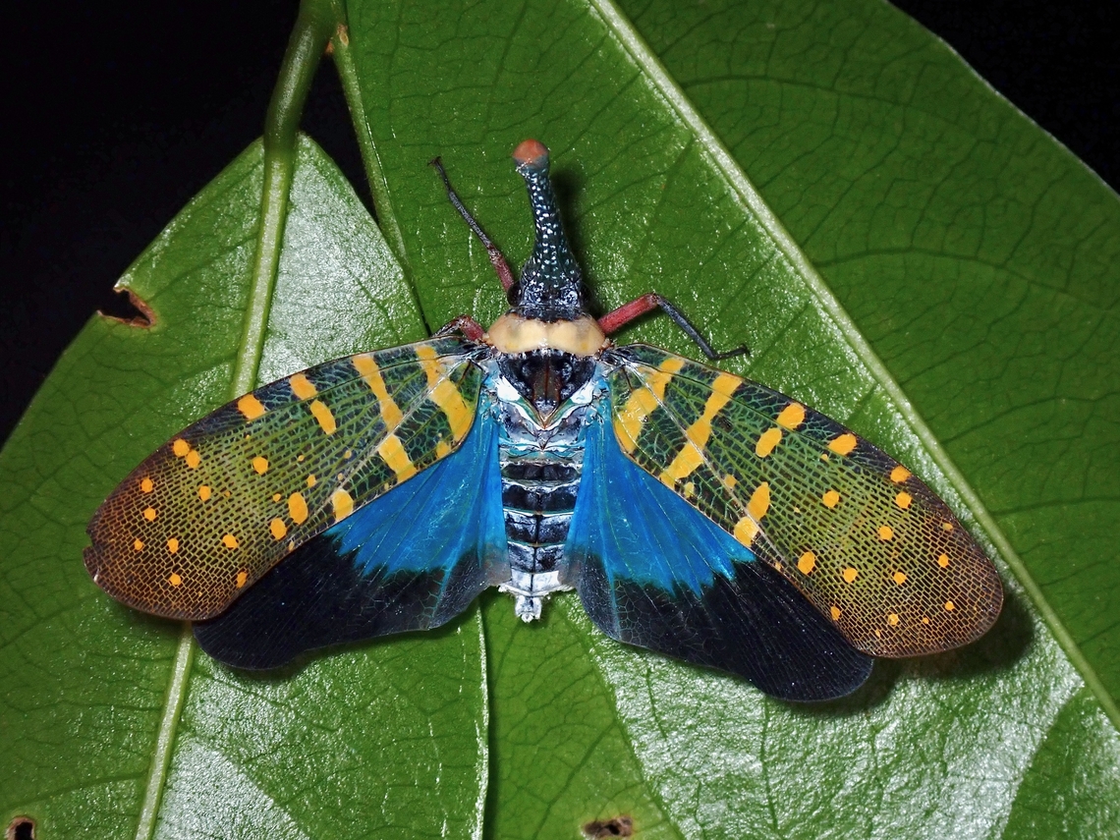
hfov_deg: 19.6
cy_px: 420
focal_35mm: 100
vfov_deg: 14.8
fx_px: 3235
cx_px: 560
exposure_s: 1/200
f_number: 6.3
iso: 250
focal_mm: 18
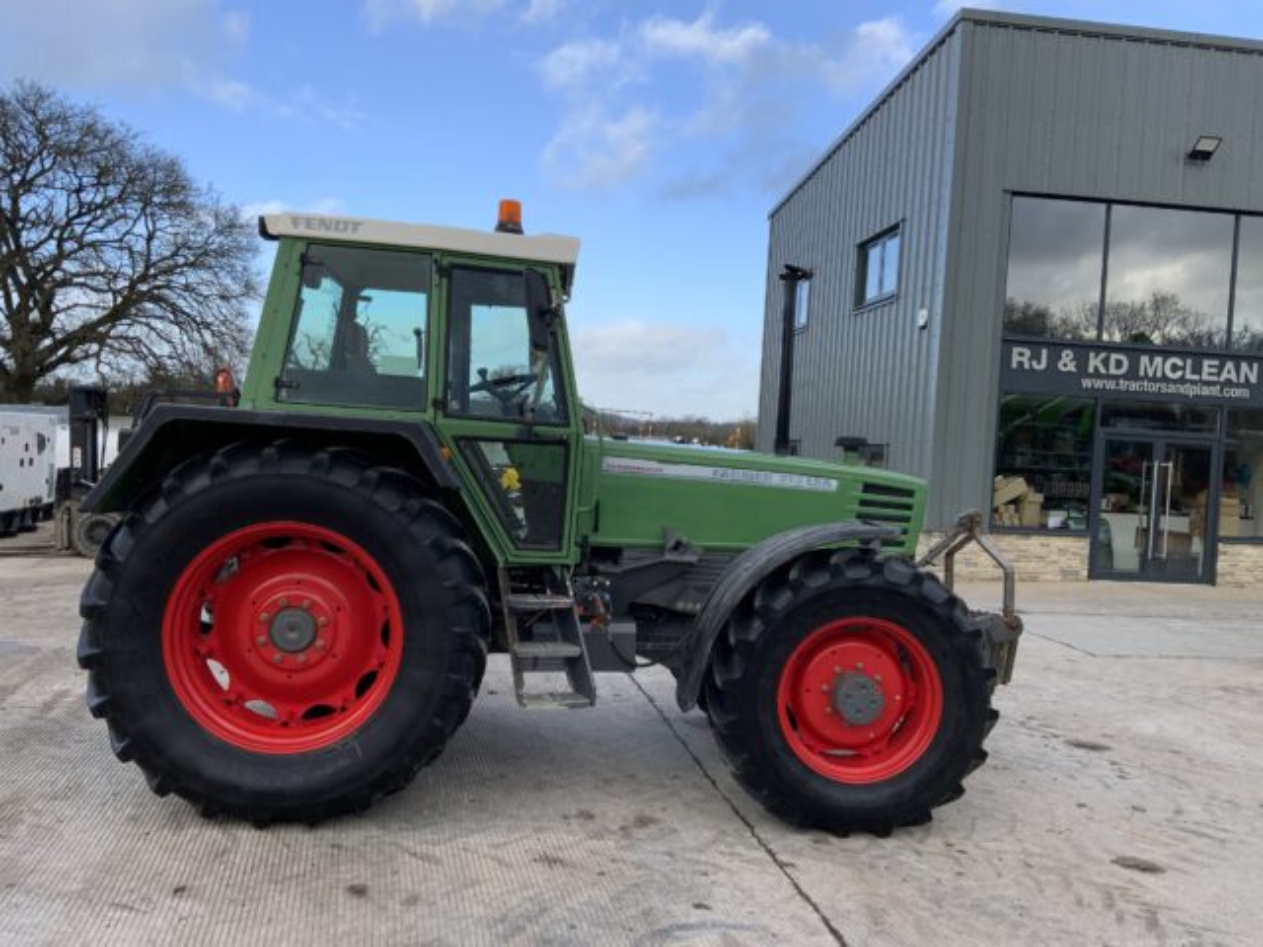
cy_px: 474
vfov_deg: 48.2
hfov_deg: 61.7
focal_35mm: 29
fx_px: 1058
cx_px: 632
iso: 16
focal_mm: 3
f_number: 1.8
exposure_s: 1/691
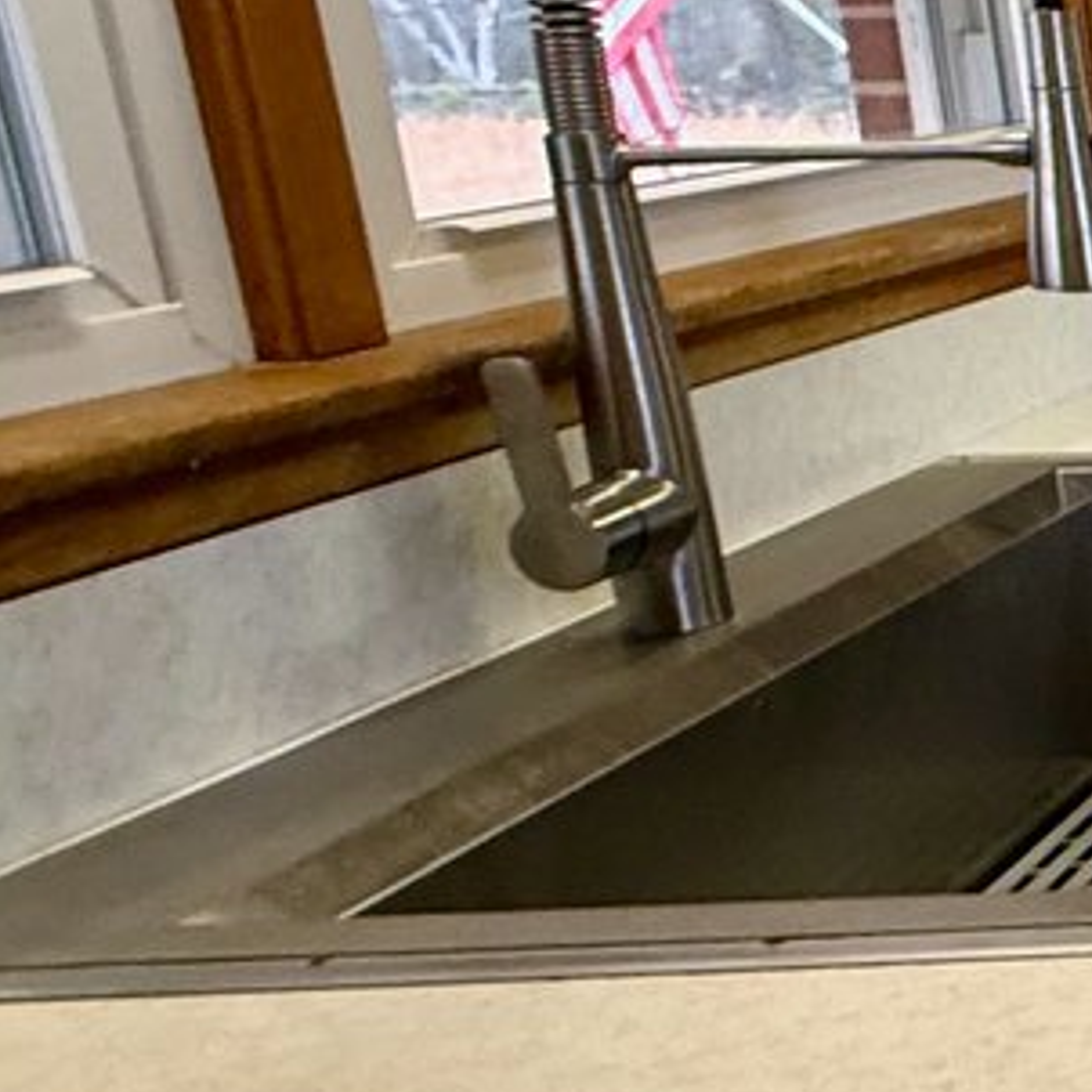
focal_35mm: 62
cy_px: 537
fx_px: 2213
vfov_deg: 27.7
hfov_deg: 18.2
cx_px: 2208
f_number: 2.2
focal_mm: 2.22
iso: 320
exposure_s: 1/60
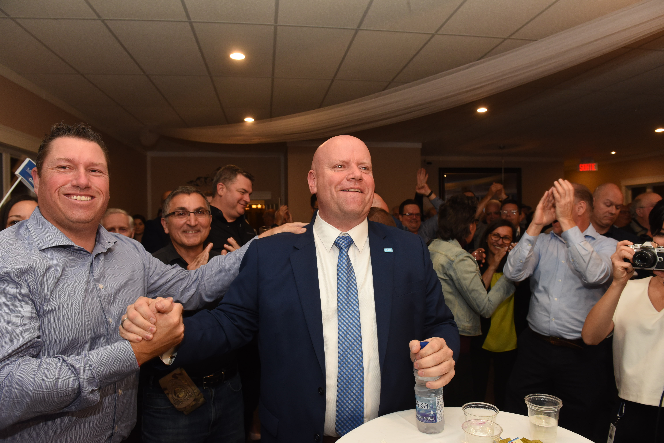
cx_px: 332
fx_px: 443
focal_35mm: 24
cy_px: 222
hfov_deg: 73.7
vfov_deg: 53.2
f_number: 6.3
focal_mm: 24
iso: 1600
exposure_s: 1/100
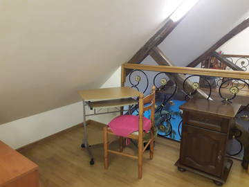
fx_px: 194
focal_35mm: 27
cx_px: 124
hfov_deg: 65.3
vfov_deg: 51.4
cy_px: 94
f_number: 1.9
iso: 250
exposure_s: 1/50
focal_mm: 3.6
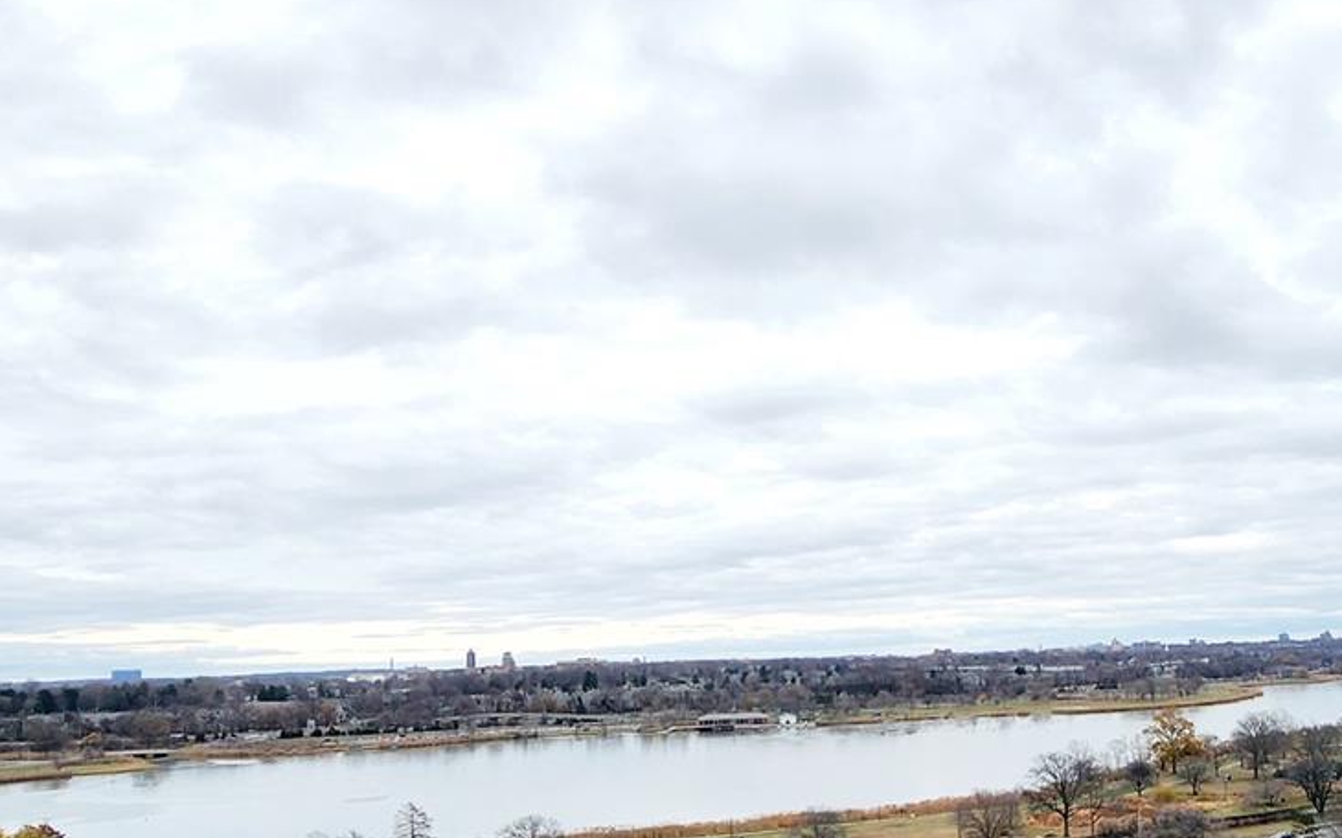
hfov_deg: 63.2
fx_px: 1060
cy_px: 546
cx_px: 881
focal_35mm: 29
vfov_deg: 42.7
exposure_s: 1/769
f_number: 2.2
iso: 50
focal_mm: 2.2
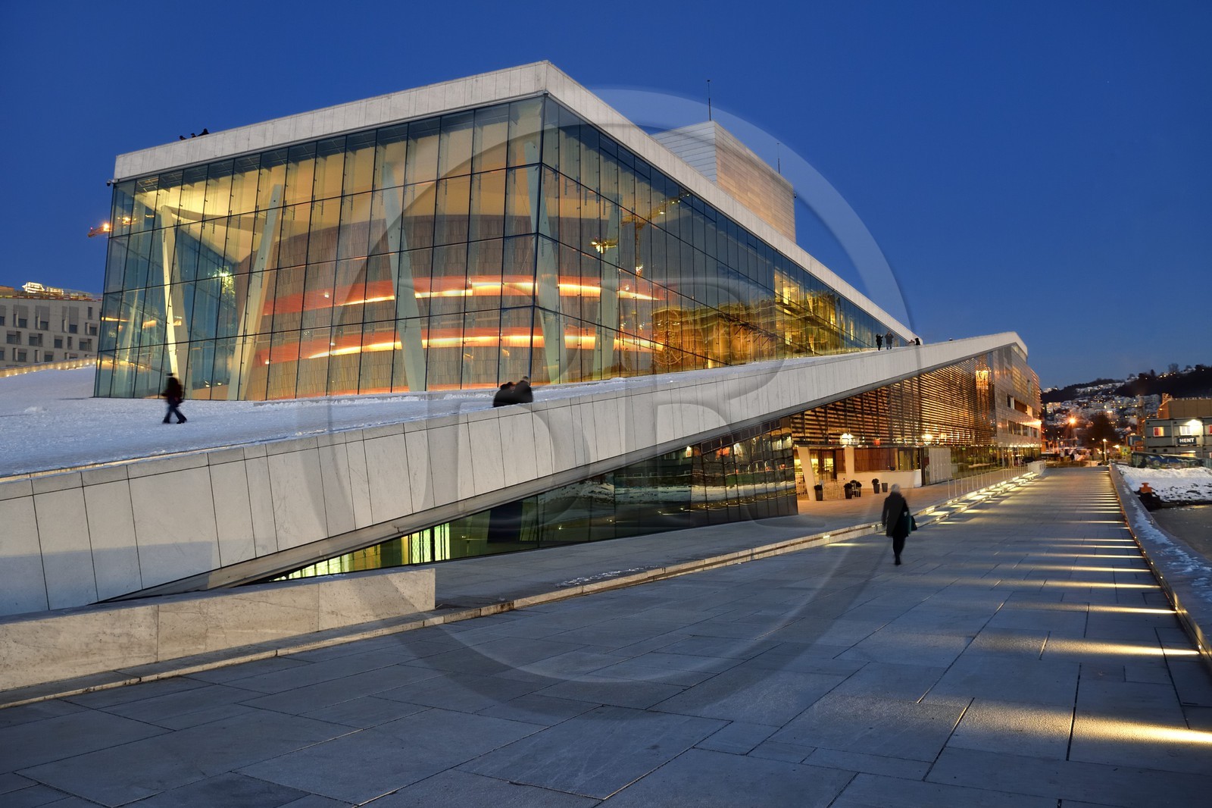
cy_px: 404
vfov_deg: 53.1
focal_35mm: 24
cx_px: 606
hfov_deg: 73.8
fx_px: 808
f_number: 6.3
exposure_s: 1/8
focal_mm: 24
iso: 800
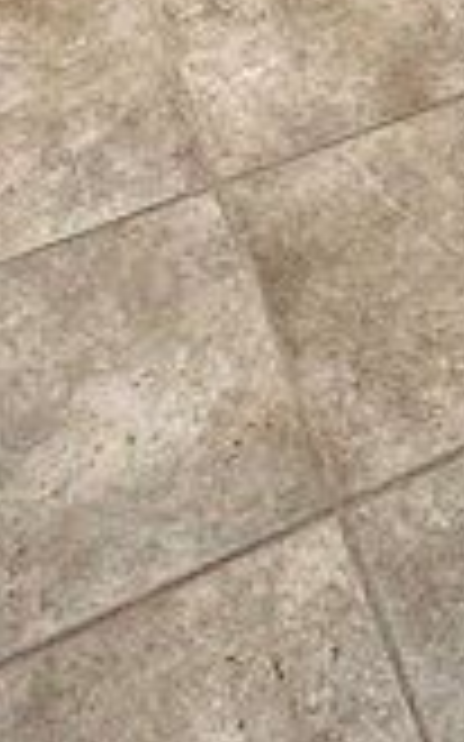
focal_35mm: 92
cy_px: -935
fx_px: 1863
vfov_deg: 15.3
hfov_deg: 13.3
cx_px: 712
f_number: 2.2
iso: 200
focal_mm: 2.22
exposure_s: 1/60
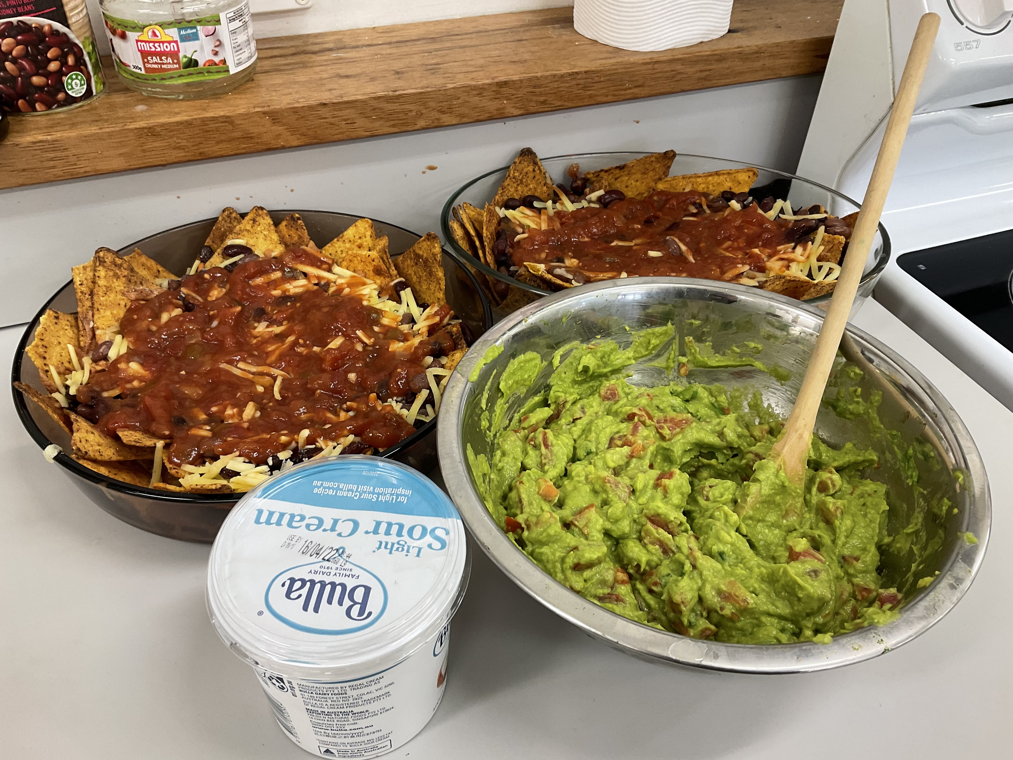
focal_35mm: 29
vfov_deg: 48.2
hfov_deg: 61.7
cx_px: 506
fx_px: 849
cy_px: 380
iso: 50
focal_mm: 3
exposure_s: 1/50
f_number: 1.8
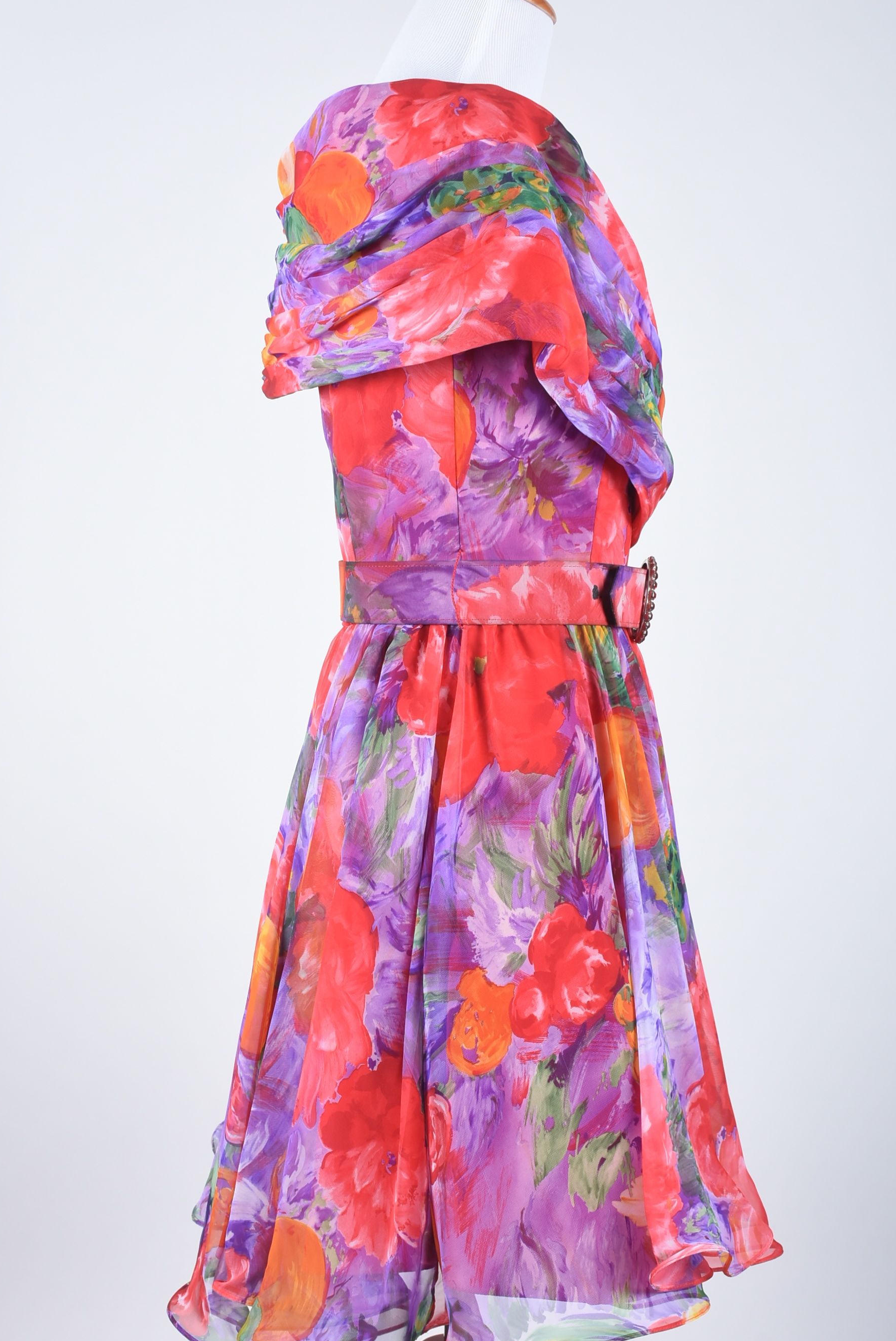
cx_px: 441
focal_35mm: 54
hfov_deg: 25.1
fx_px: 2012
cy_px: 734
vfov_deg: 36.8
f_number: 11
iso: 200
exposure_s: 1/200
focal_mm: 32
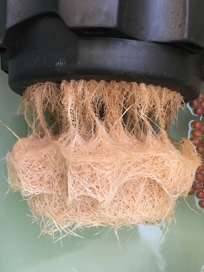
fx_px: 228
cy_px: 136
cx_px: 102
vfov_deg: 61.7
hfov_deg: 48.2
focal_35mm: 29
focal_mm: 4.15
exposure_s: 1/17
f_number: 2.2
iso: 200
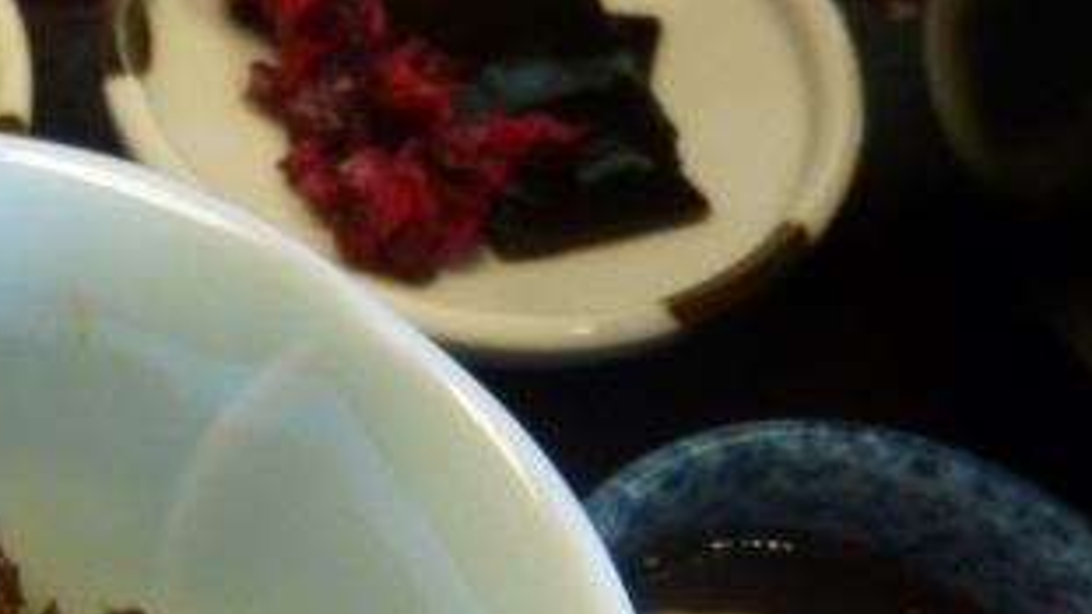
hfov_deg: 34.6
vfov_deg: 21.0
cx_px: 56
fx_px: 1622
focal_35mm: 56
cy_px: 558
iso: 400
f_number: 3.1
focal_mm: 4.5
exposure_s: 1/60
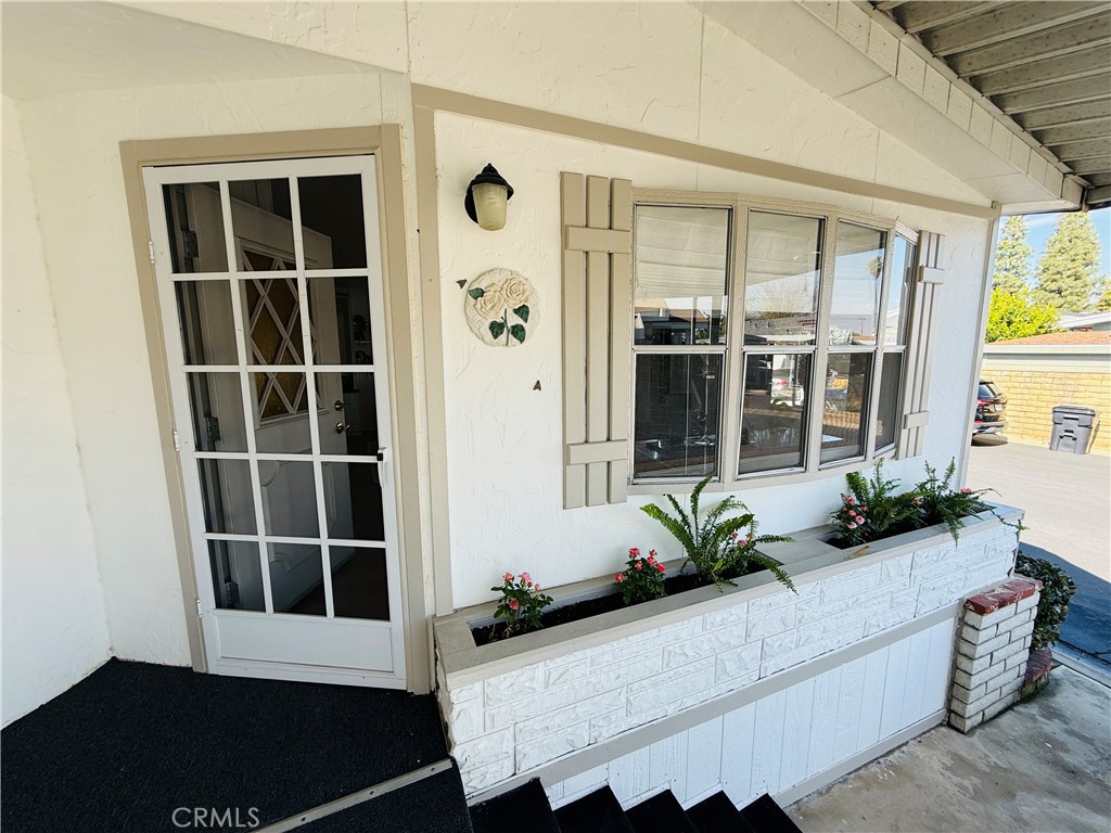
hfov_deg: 102.1
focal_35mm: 14
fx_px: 449
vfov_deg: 85.7
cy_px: 416
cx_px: 556
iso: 50
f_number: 2.2
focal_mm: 2.22
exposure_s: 1/359
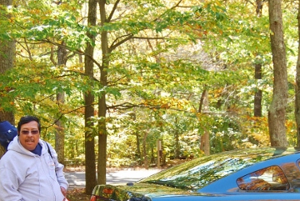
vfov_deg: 22.1
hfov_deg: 33.4
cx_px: 142
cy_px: 188
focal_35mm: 60
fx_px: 501
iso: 200
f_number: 4.5
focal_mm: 18
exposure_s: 1/80
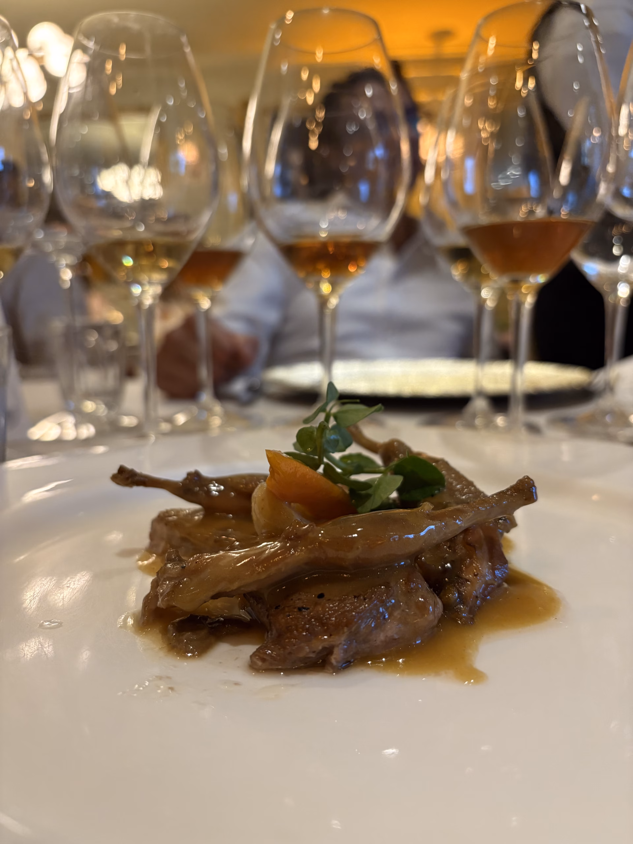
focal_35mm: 26
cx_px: 316
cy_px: 422
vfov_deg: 67.3
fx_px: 634
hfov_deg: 53.1
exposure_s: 1/60
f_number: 1.6
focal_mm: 5.96
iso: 320
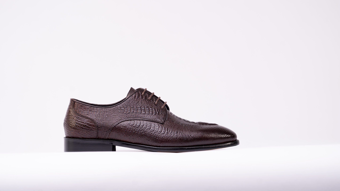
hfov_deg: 10.4
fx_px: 1875
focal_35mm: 208
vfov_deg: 5.8
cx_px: 170
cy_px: 87
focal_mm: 198
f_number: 5
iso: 100
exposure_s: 1/100
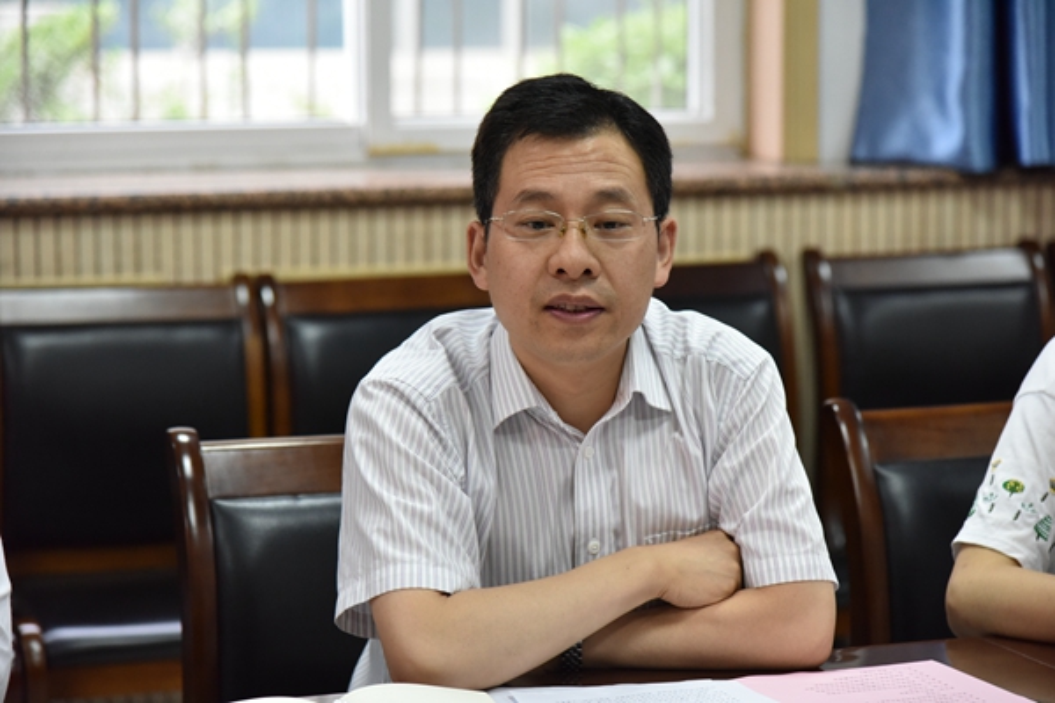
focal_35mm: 105
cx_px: 528
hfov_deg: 19.5
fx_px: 3077
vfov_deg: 13.0
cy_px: 352
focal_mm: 105
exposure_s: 1/125
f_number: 4.5
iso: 3200
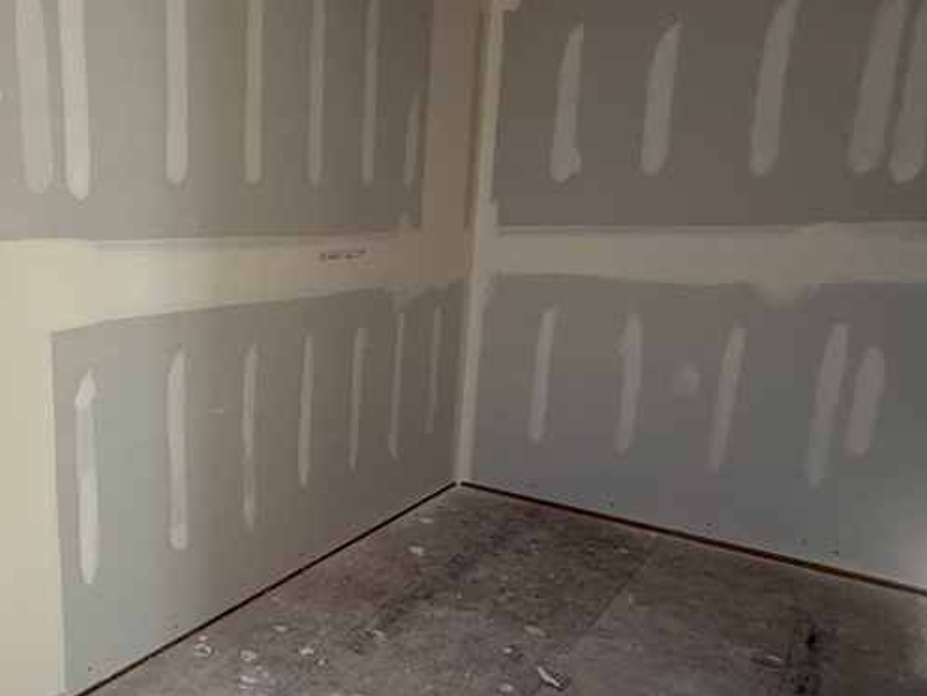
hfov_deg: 55.9
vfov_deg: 48.2
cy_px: 373
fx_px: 777
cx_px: 148
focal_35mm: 29
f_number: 2.2
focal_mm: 2.22
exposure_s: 1/99
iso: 250
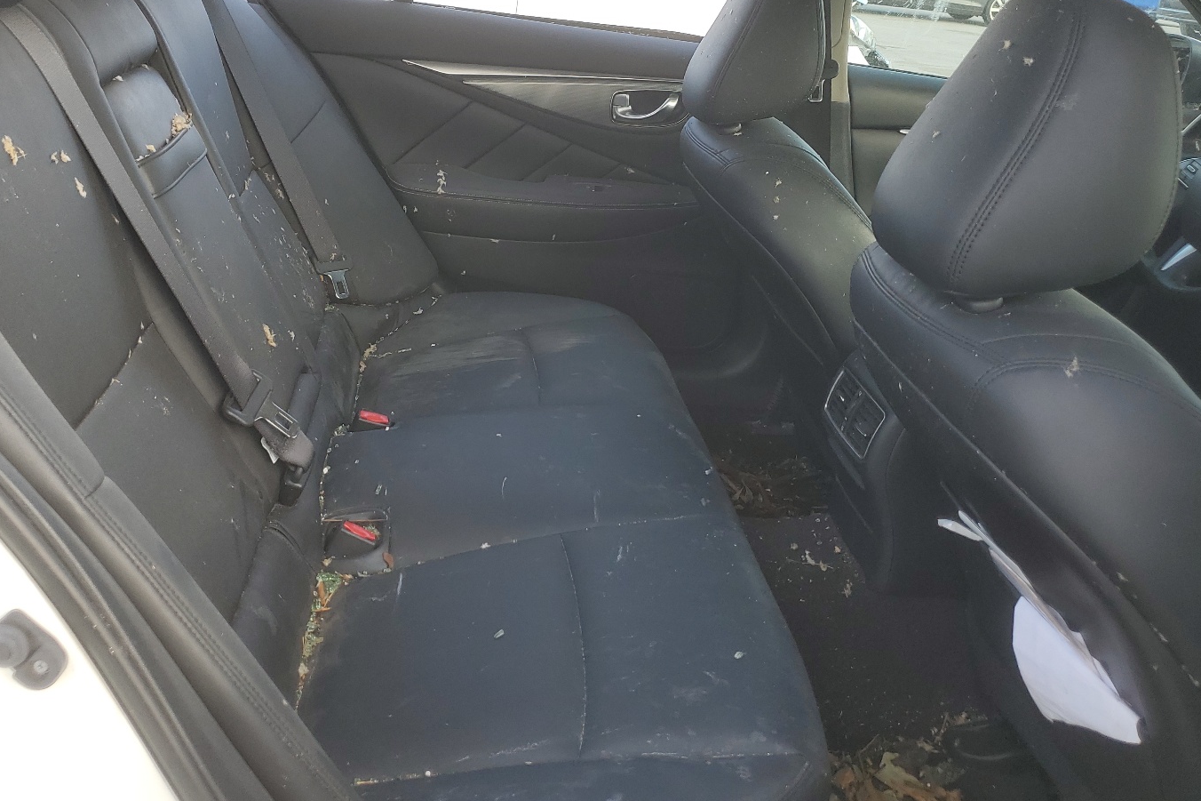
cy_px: 325
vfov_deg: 40.9
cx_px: 538
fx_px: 1067
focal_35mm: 32
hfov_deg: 58.6
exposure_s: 1/370
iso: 50
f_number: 1.5
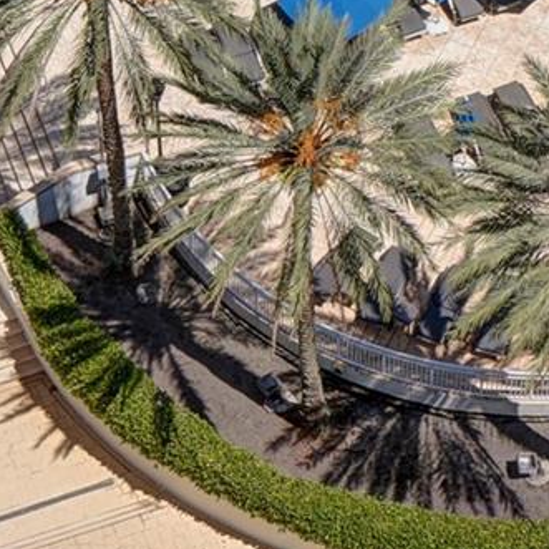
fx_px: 3319
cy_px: -295
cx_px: 393
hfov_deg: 9.4
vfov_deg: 9.2
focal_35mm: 185
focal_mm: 30
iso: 80
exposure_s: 1/125
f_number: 7.1
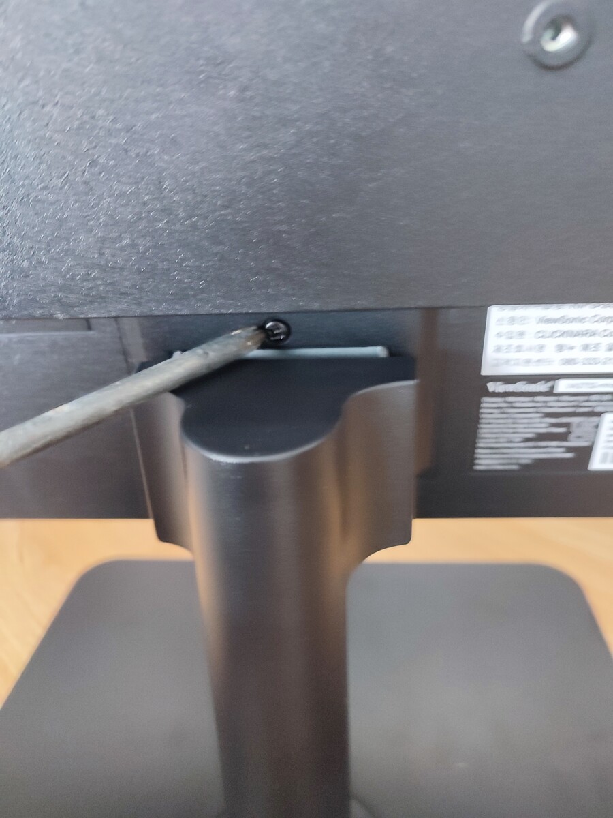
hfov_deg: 54.9
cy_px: 409
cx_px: 306
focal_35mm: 25
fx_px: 590
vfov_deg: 69.4
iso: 816
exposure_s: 1/17
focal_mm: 6.04
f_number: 1.9
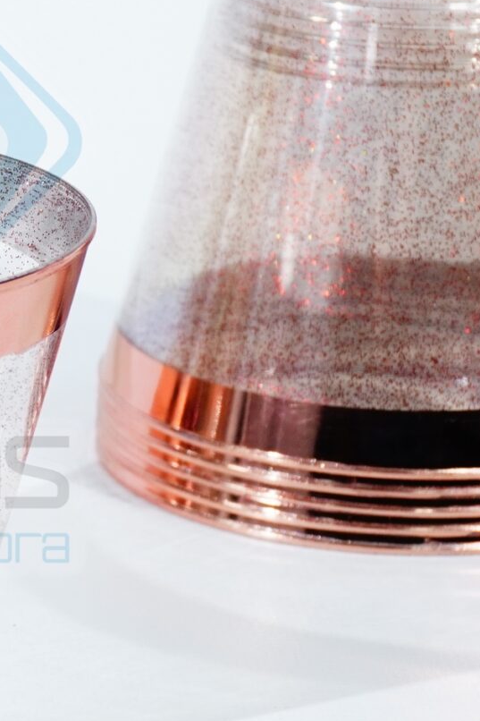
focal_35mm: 162
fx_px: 3241
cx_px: -257
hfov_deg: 8.3
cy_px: 235
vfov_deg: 12.7
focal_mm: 34
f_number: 8
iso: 400
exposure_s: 1/45
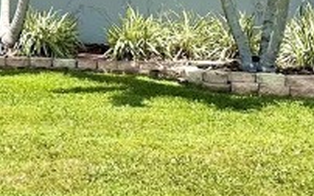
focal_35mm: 129
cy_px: -48
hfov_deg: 15.4
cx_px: -106
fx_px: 1103
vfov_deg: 10.0
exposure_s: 1/4184
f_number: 1.78
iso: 80
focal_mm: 6.86
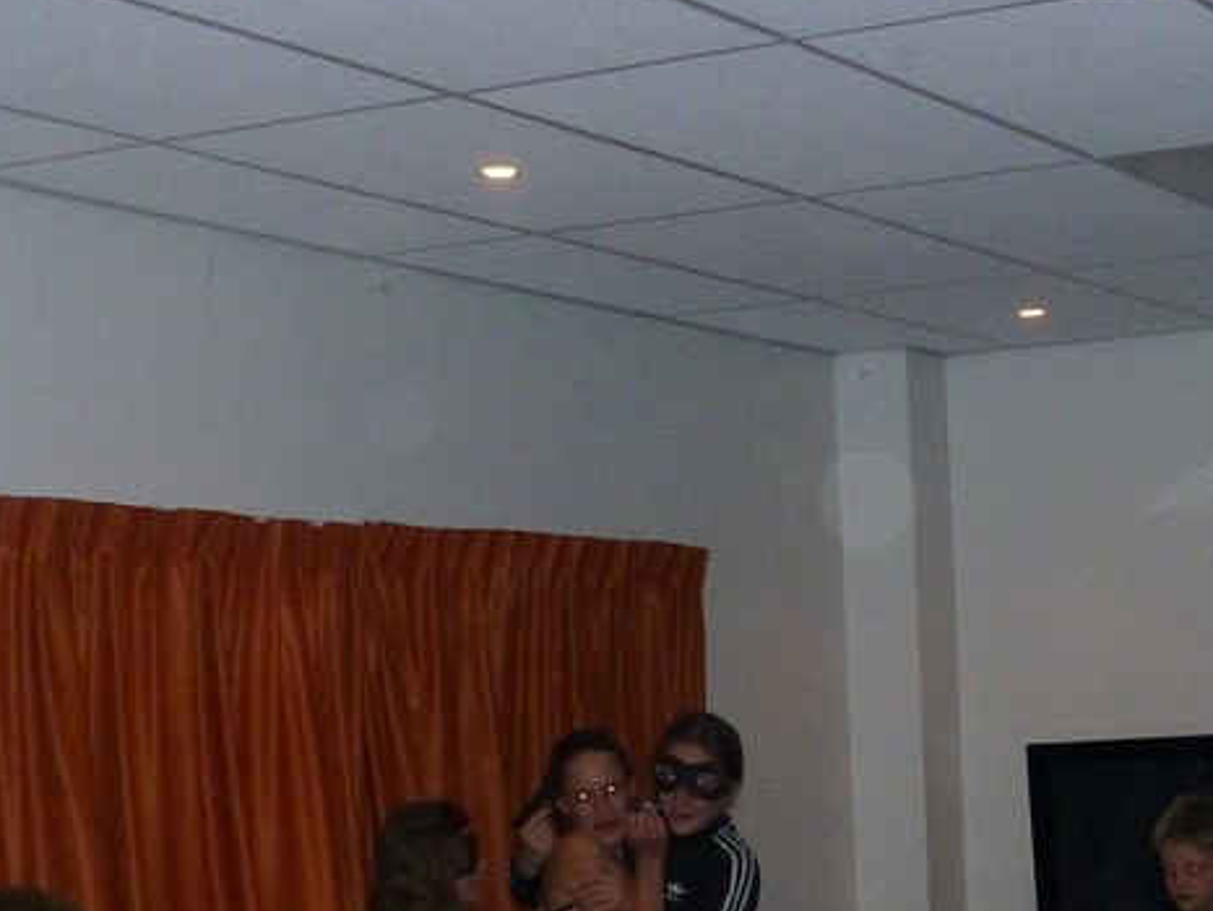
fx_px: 3155
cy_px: 921
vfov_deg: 16.1
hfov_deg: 21.6
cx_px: 843
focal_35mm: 90
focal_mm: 7.4
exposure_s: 1/60
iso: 640
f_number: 3.9
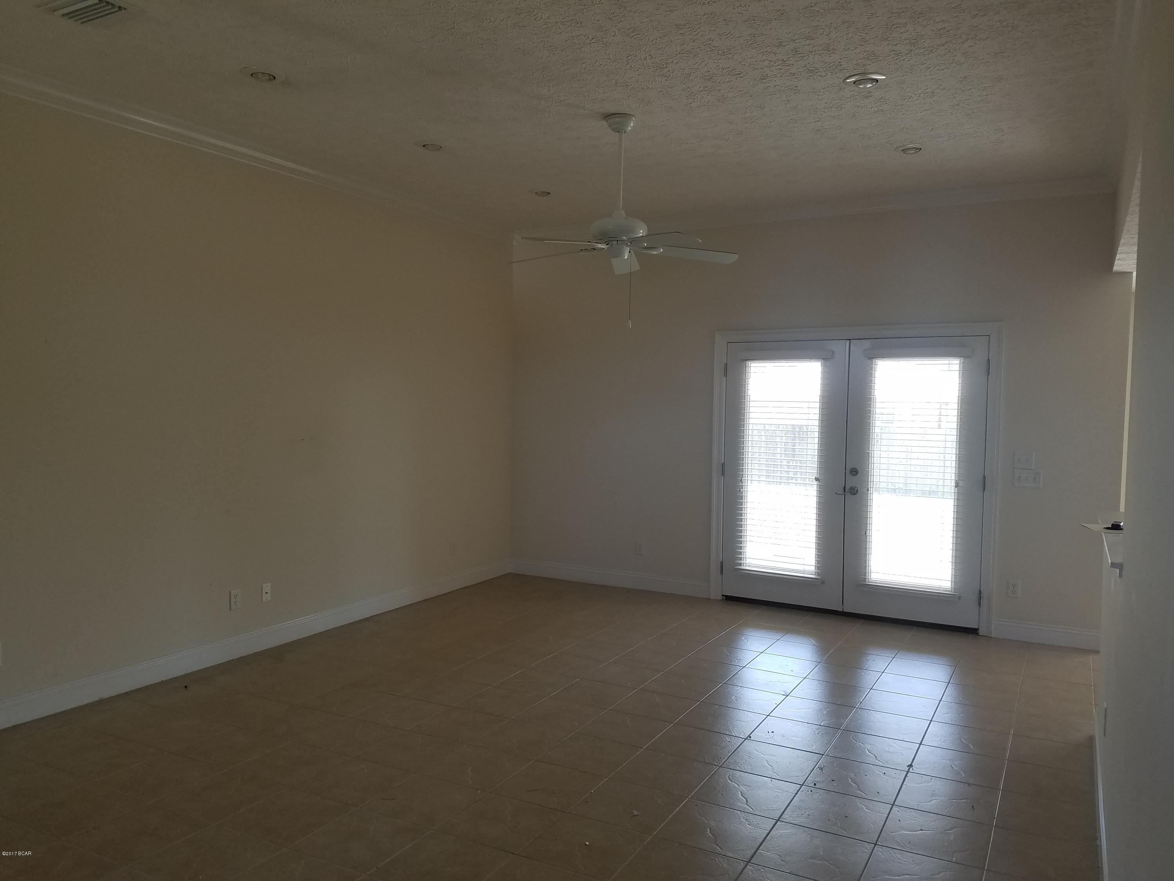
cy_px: 440
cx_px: 587
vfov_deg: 53.1
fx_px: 882
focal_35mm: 26
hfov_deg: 67.3
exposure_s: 1/111
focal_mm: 4.2
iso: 50
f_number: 1.7
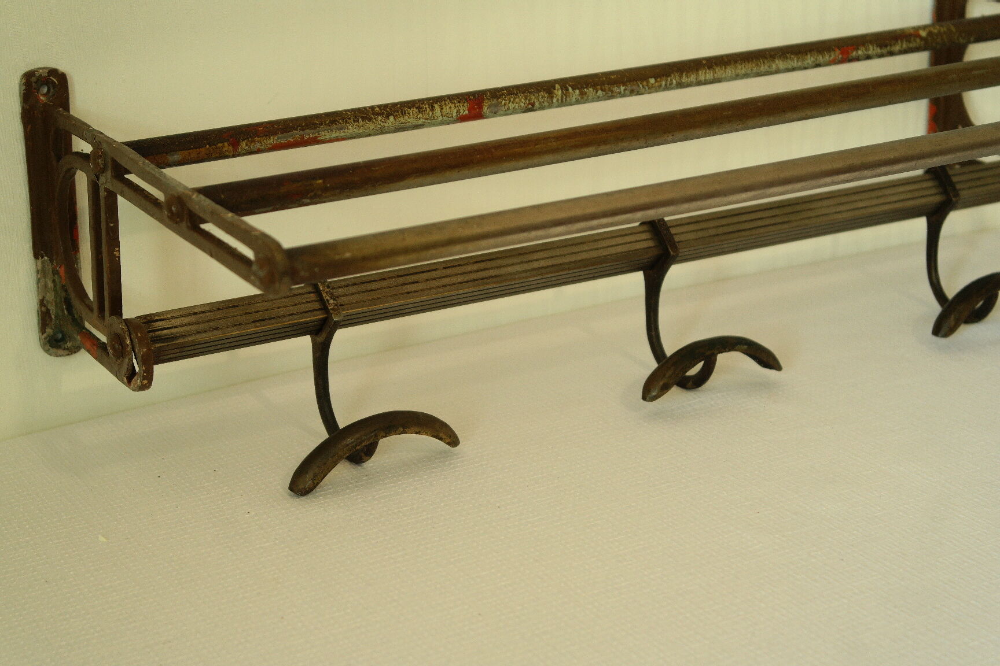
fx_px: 2139
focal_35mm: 77
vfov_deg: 17.7
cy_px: 333
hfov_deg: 26.3
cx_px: 500
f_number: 5.6
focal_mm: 50
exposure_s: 1/25
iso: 400
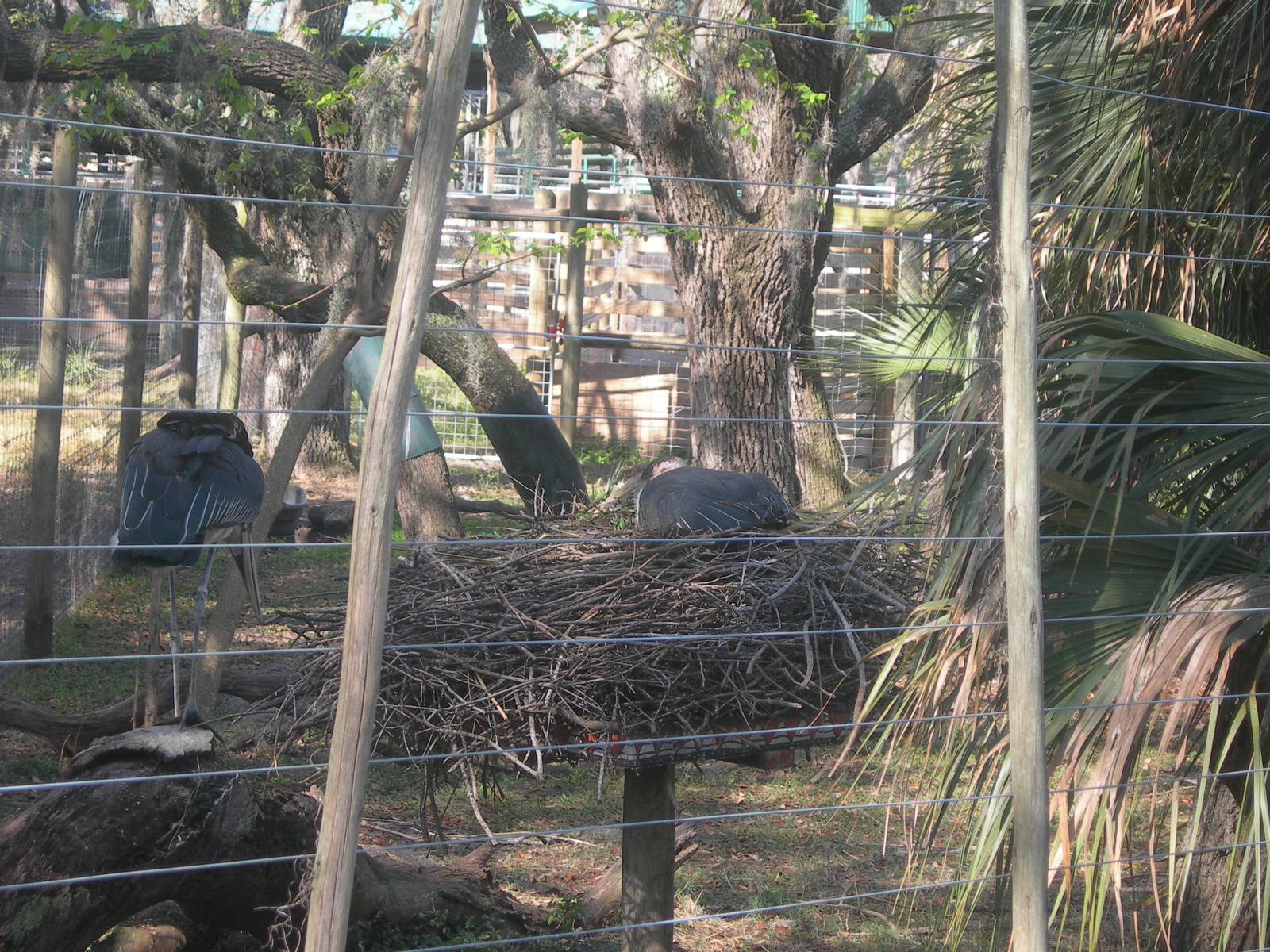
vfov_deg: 13.0
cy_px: 476
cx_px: 635
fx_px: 4182
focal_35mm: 114
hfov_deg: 17.3
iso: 50
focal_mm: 23.4
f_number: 4.9
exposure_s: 1/61.6
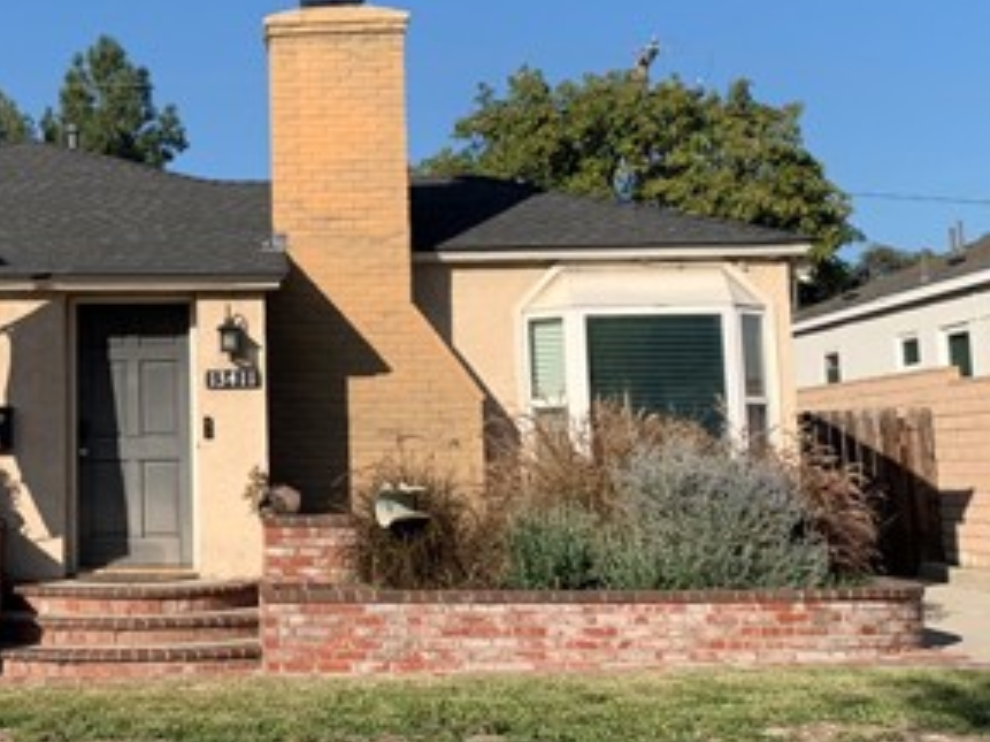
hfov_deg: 31.7
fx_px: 1658
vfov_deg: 25.1
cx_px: 107
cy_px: 235
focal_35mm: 58
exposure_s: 1/2309
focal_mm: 4.25
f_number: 1.8
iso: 25
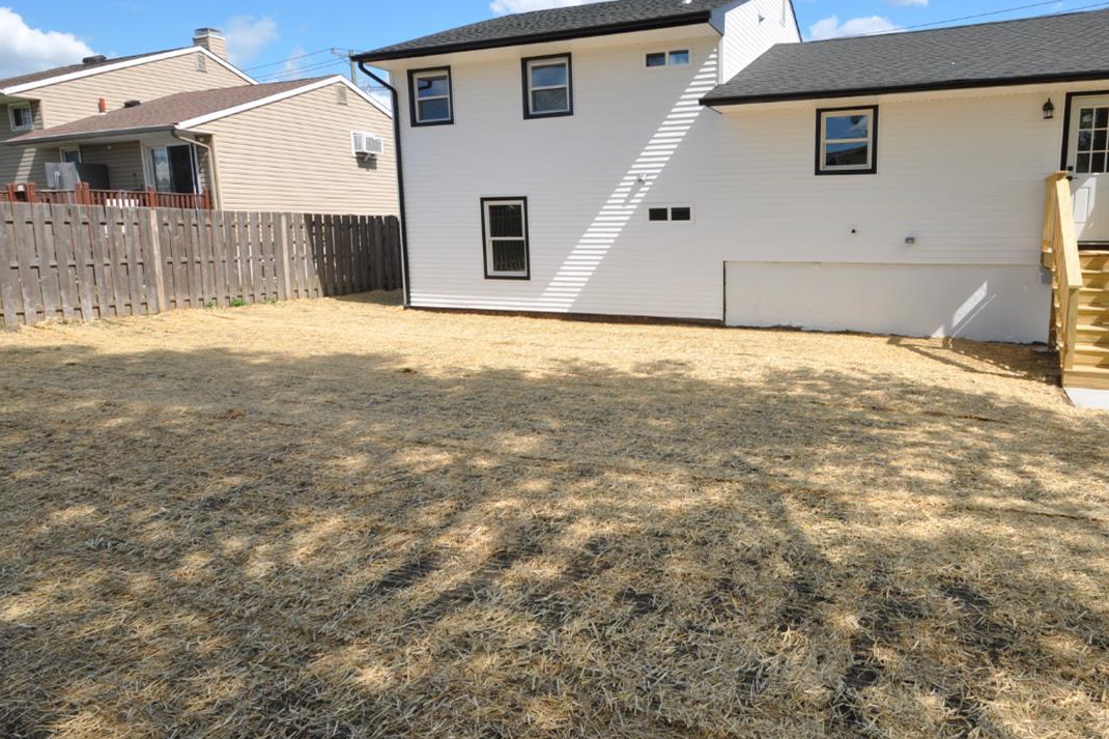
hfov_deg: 79.3
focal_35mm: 21
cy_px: 304
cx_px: 712
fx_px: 647
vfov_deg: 59.1
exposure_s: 1/350
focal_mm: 10
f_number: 9.5
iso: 200
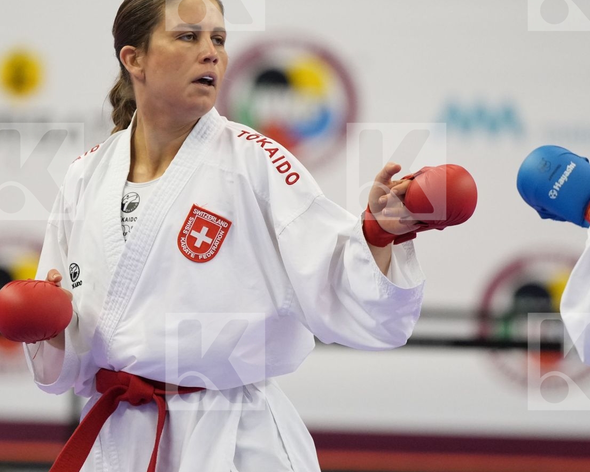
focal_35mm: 459
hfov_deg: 4.2
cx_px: 215
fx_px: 8014
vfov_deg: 3.4
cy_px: 172
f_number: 2.8
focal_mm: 200
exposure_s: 1/1000
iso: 2500
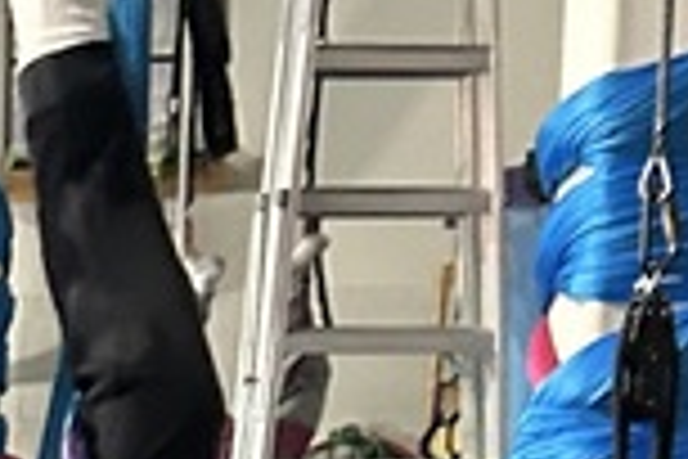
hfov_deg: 11.1
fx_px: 3459
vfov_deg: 7.0
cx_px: -198
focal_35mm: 181
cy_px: 1210
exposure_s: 1/30
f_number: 1.5
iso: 500
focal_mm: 5.7
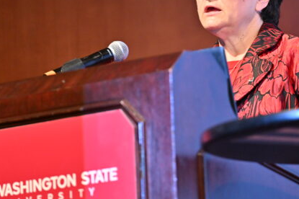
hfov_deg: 5.4
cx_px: 201
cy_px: 65
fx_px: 3170
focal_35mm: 382
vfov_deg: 3.6
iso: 1600
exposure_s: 1/160
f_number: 2.8
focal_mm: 200
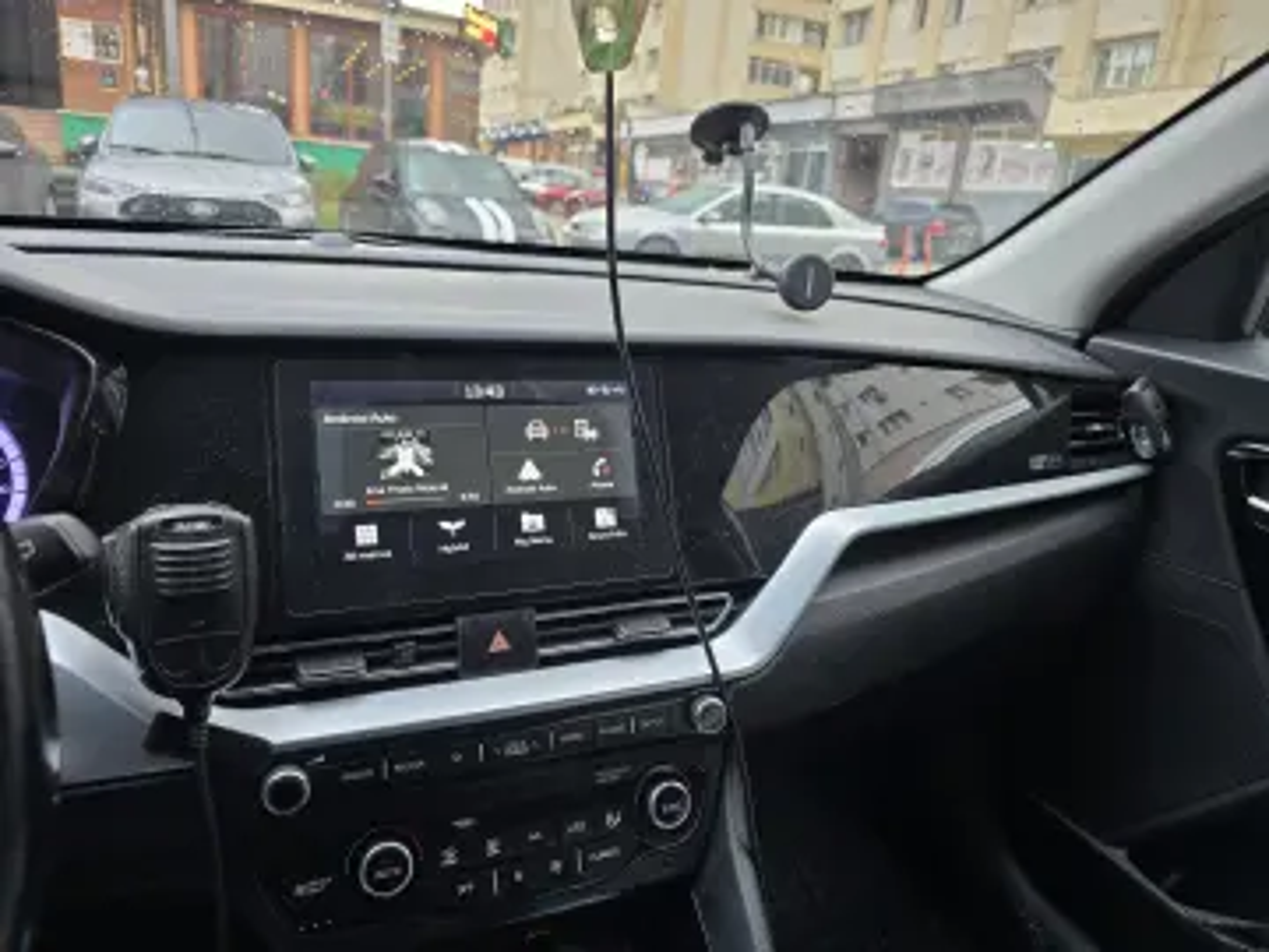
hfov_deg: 73.9
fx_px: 843
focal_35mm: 23
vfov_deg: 58.9
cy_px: 476
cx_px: 634
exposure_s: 1/50
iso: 80
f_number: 1.7
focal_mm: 6.3
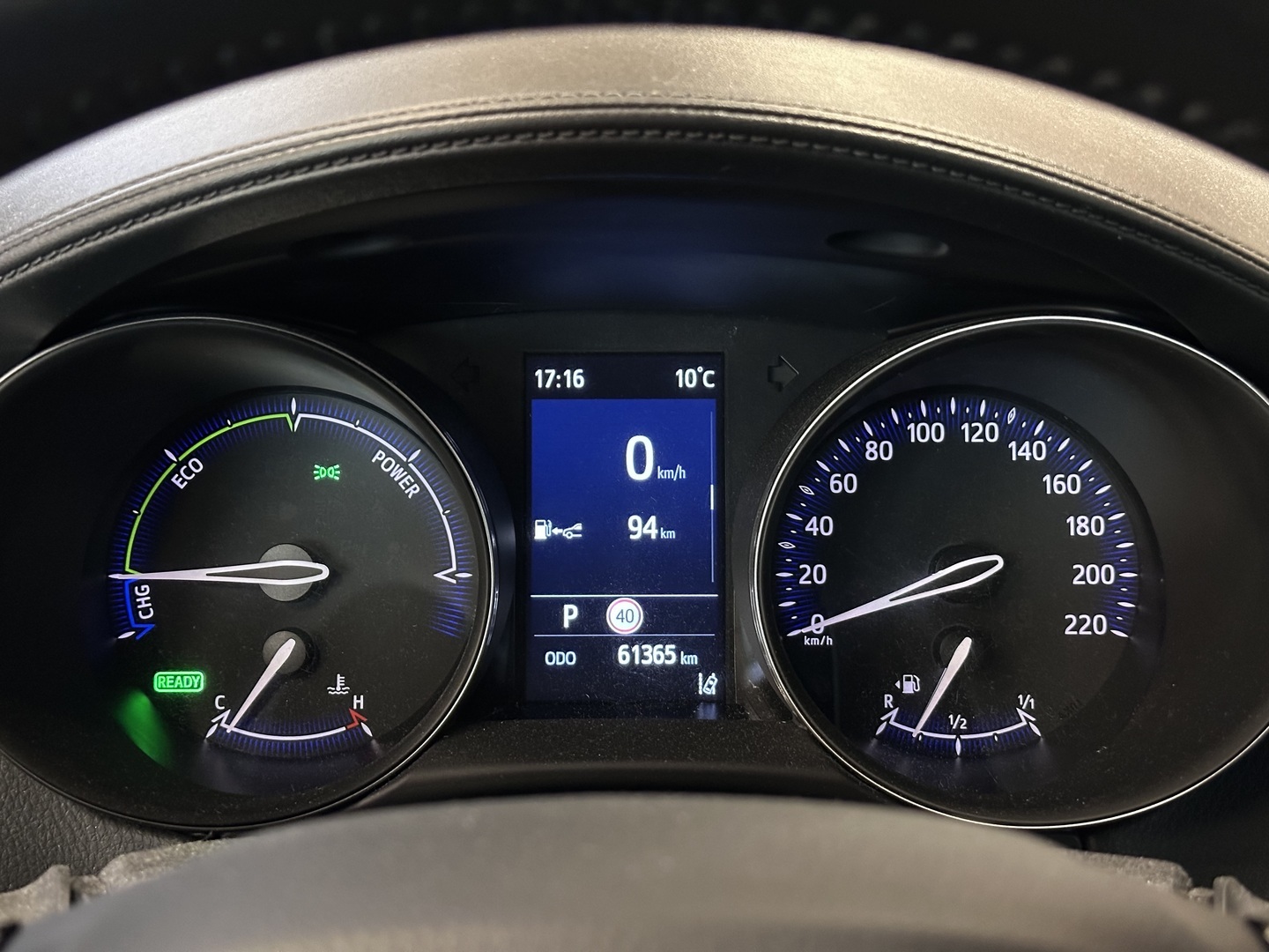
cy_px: 476
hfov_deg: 39.7
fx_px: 1760
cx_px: 634
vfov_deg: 30.3
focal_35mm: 48
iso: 640
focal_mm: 6.86
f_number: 1.78
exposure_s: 1/30
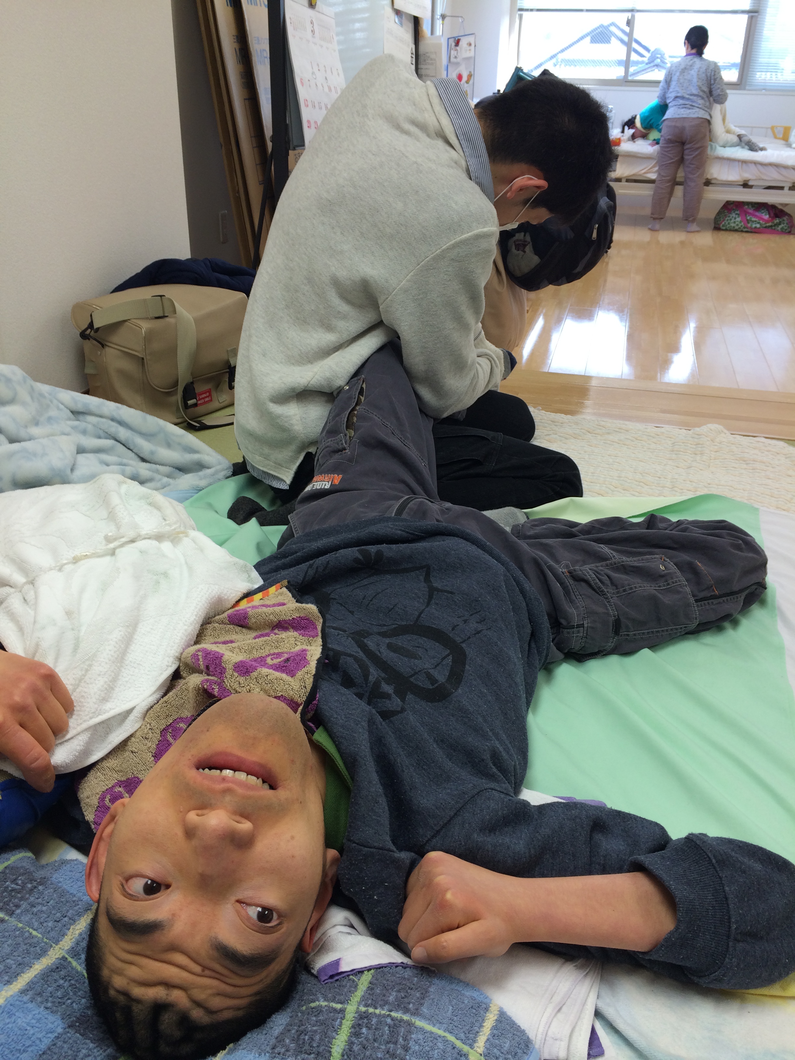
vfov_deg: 61.7
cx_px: 398
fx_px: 888
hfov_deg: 48.2
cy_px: 530
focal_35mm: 29
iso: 32
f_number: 2.2
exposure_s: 1/60
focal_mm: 4.15
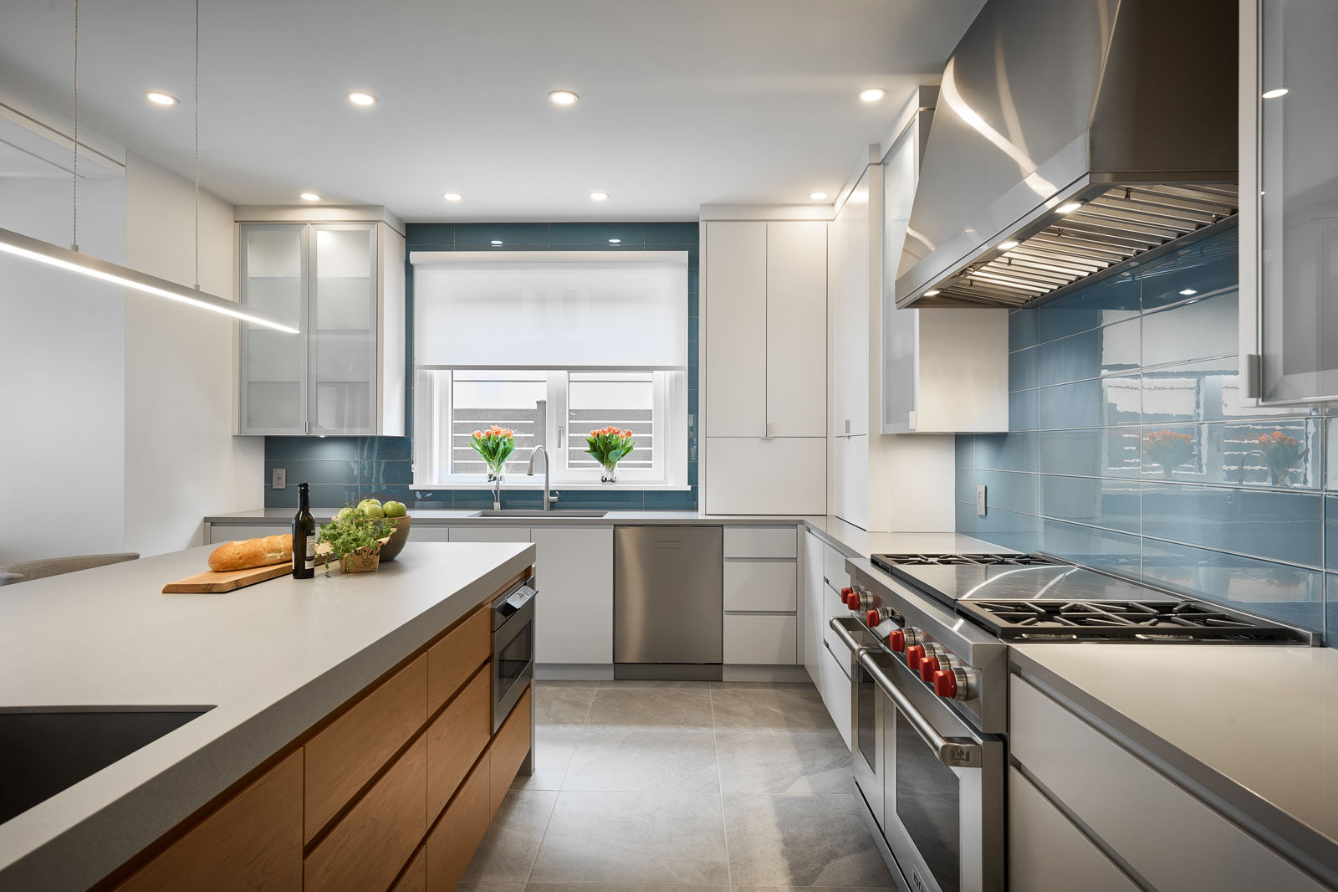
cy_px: 446
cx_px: 669
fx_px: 743
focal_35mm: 20
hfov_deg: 84.0
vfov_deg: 61.9
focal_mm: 20
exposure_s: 1/1.3
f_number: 8
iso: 100
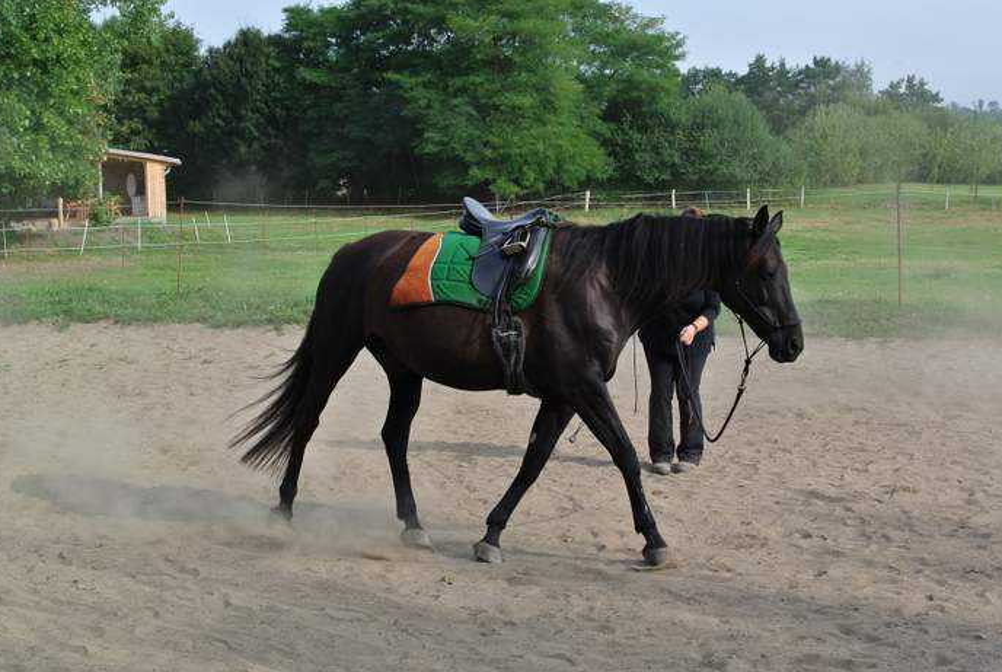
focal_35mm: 57
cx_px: 526
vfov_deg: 23.9
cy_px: 366
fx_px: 1589
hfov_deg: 35.0
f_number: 4.5
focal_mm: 18.5
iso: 100
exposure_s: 1/500
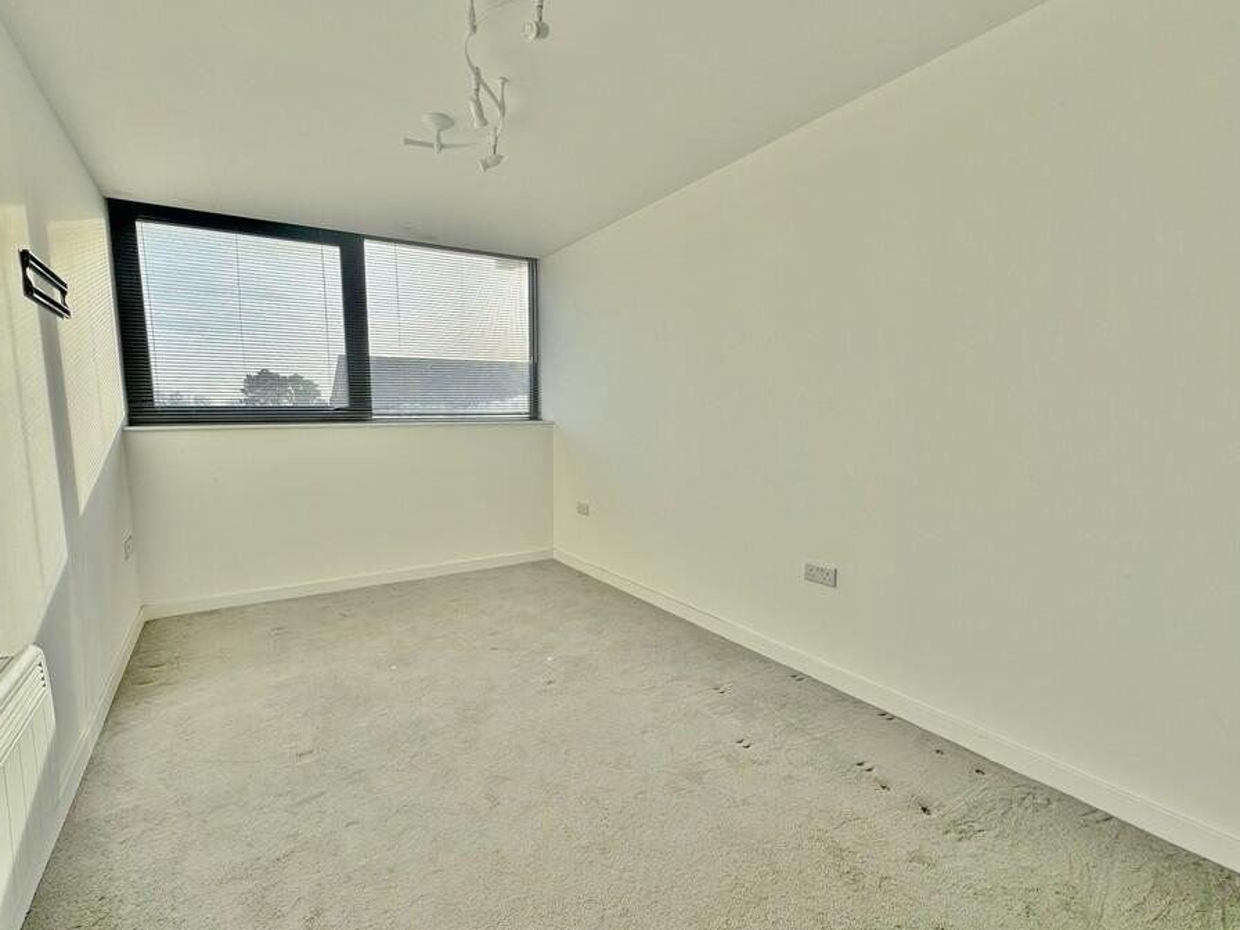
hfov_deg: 94.3
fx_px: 573
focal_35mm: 16
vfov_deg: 78.1
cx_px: 565
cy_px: 486
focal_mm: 2.22
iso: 40
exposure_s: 1/495
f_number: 2.2
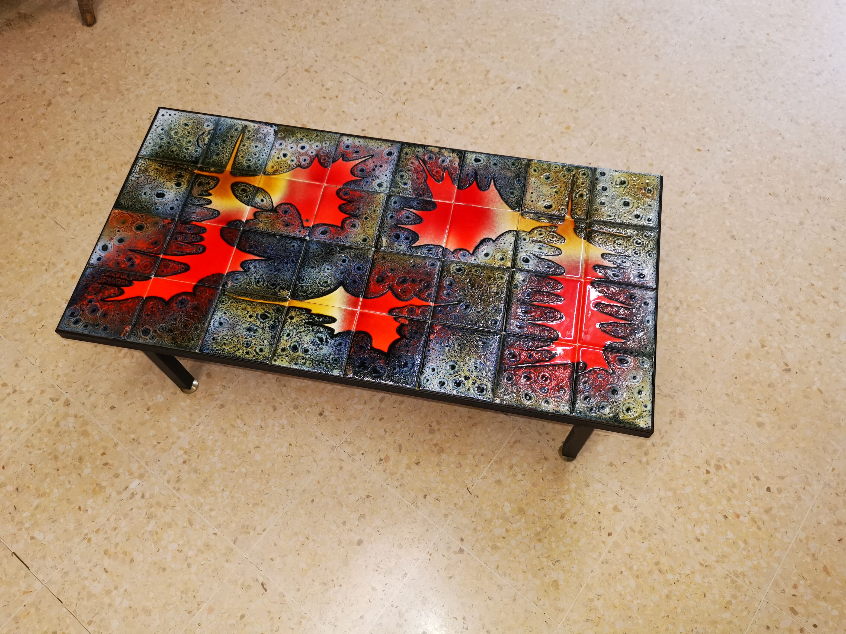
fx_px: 660
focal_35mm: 27
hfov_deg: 65.3
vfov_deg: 51.4
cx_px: 423
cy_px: 317
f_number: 1.8
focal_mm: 5.58
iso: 320
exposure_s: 1/100
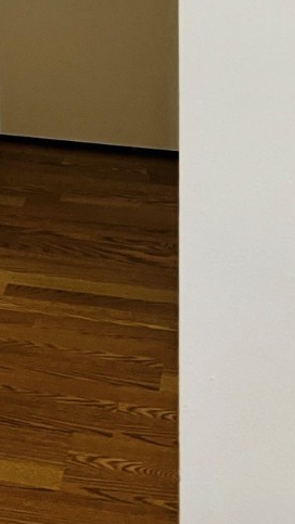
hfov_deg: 12.8
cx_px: -150
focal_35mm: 90
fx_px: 1250
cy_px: -201
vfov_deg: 21.0
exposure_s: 1/60
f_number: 1.5
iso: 100
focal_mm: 5.7
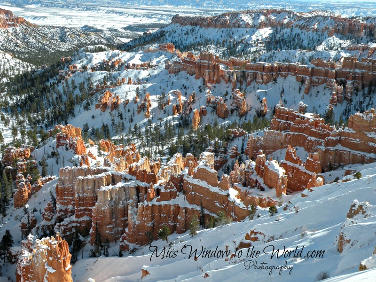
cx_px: 188
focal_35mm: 42
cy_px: 141
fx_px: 456
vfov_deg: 34.3
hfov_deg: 44.8
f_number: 6.3
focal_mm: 7.4
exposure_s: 1/255
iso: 64
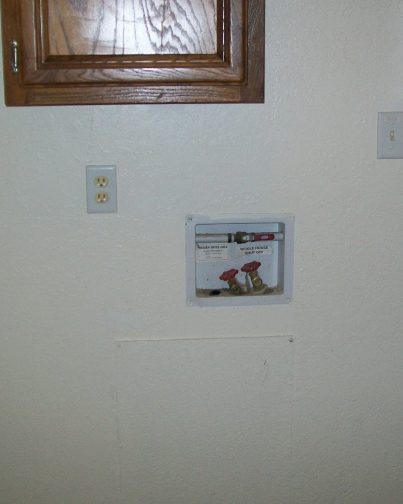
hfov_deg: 27.5
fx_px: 820
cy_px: 253
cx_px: 260
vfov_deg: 34.2
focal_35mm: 55
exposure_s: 1/60
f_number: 2.7
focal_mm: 6
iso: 64
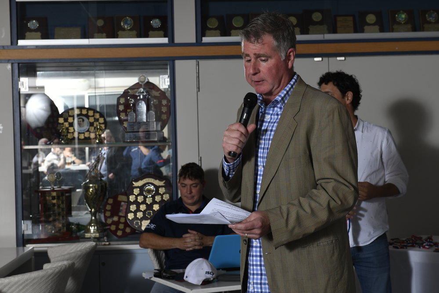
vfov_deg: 19.5
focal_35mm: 70
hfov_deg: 28.8
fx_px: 854
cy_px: 146
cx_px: 220
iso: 320
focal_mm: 70
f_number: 9
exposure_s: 1/125
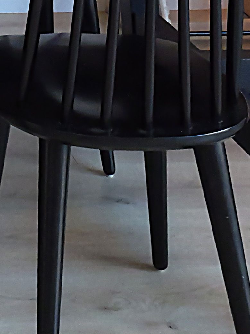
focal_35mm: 100
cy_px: -358
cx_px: -238
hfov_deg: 13.0
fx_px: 963
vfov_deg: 15.3
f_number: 8
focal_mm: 9
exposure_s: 1/80
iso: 3200
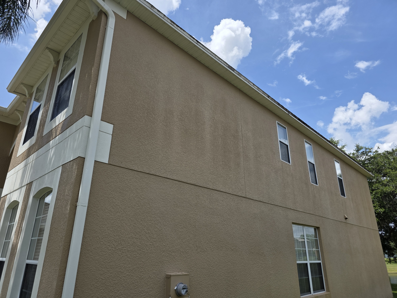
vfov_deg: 58.9
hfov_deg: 73.9
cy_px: 149
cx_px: 198
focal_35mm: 23
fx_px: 264
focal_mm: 6.3
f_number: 1.7
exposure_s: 1/5958
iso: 80
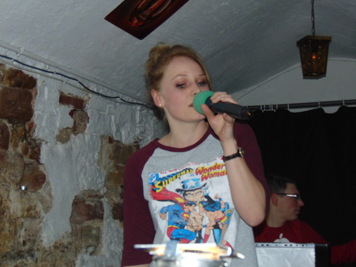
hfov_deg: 32.2
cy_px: 134
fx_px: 617
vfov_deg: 24.4
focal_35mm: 60
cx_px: 178
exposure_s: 1/60
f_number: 3.6
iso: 200
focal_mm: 10.8
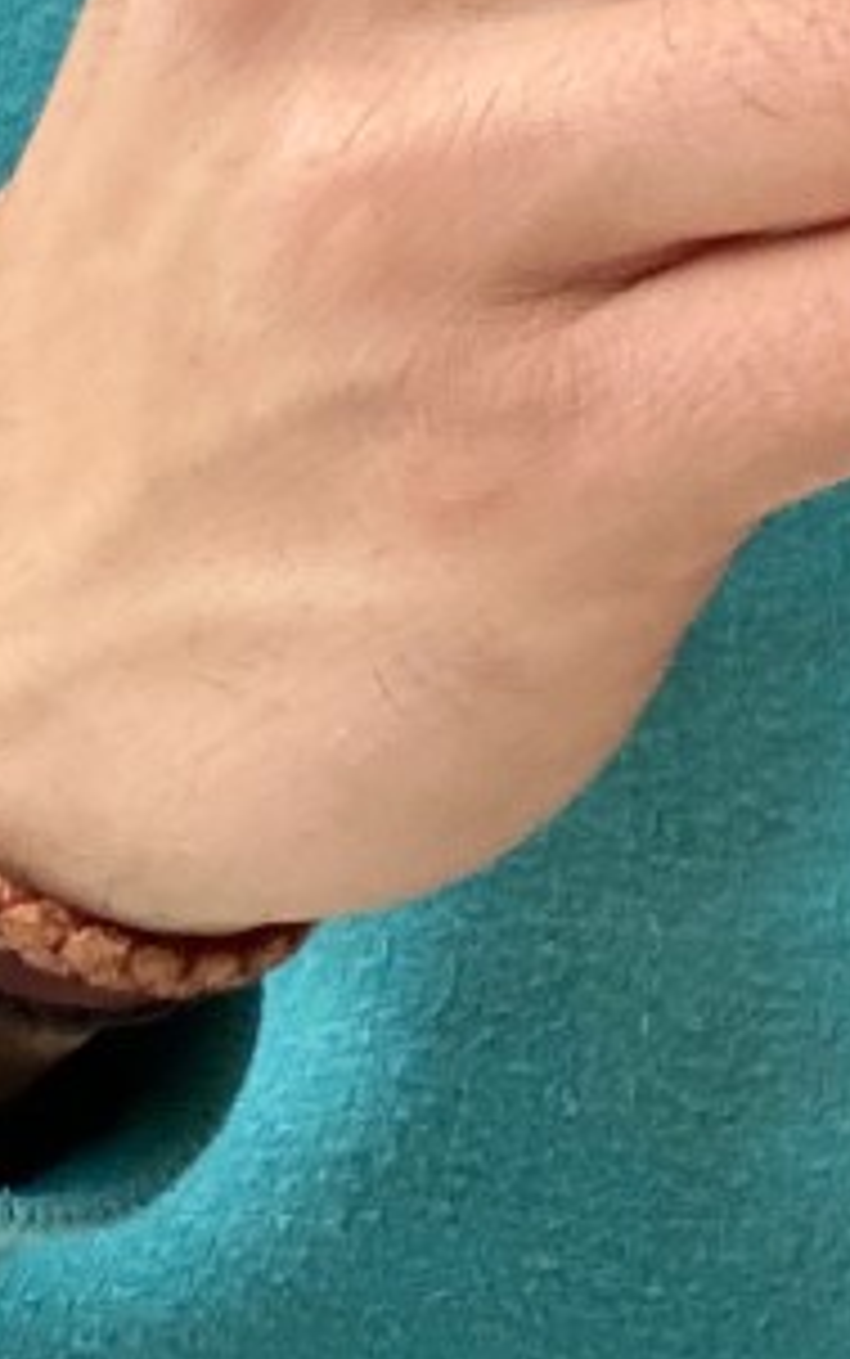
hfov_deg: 3.8
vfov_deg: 5.8
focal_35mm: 350
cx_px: 837
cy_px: -1755
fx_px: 12960
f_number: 2
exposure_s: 1/100
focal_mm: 6
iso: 40
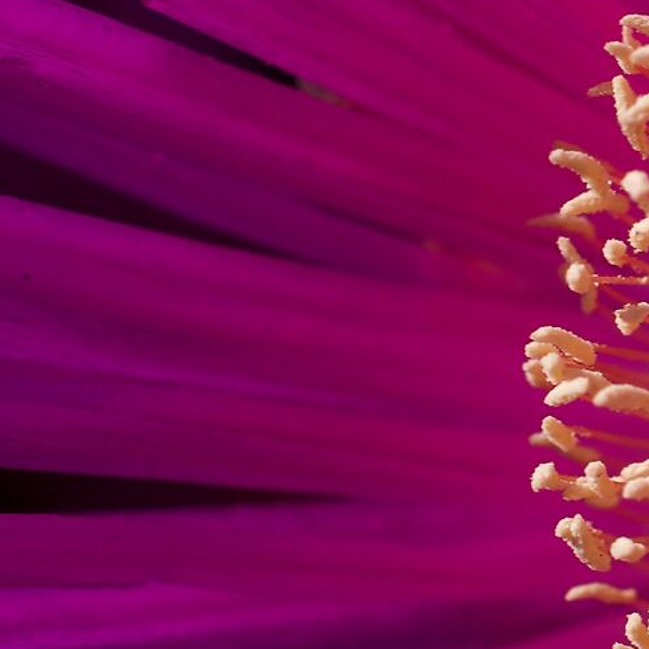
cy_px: 409
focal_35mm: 208
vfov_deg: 8.4
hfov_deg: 8.1
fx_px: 4412
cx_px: 1183
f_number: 11
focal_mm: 50
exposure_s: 1/160
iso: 125
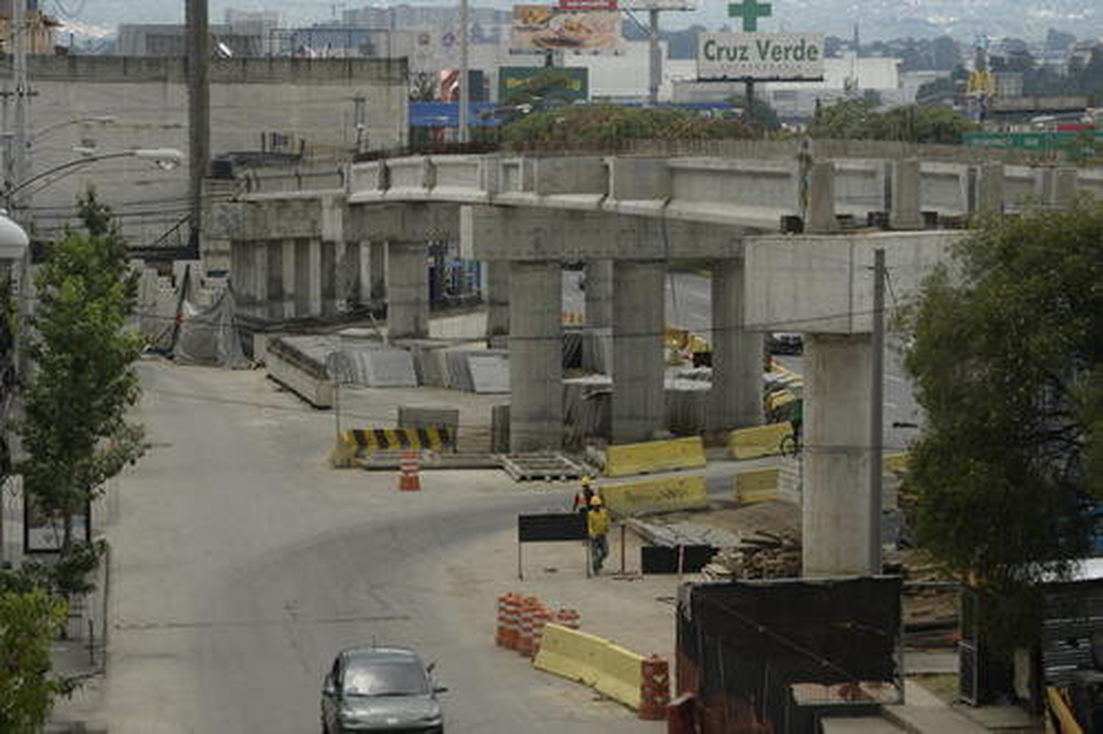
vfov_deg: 10.6
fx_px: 3951
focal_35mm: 129
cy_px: 367
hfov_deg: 15.9
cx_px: 552
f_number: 8
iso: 160
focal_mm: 86
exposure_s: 1/200
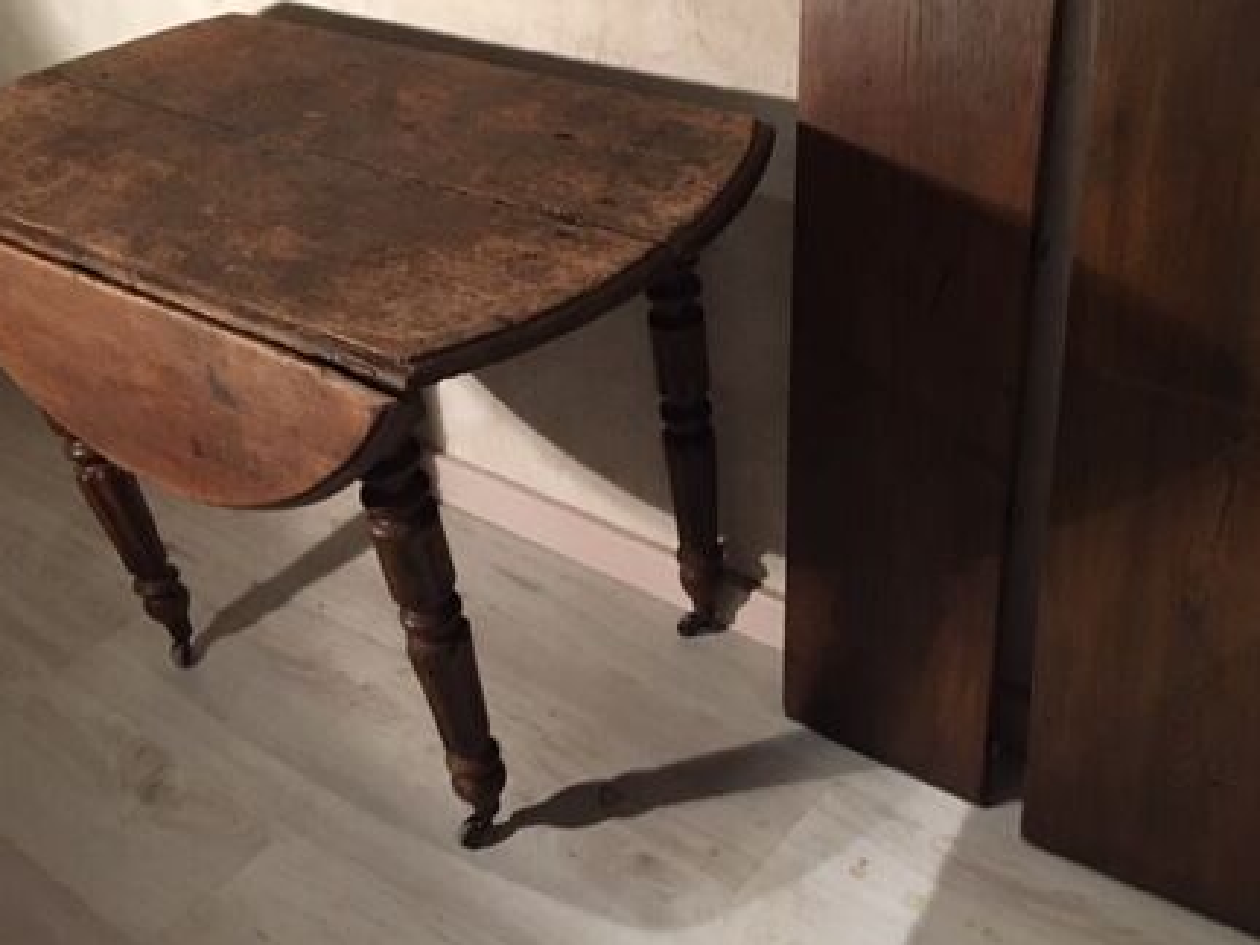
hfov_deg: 43.9
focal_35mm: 43
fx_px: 1565
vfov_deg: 33.5
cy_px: 368
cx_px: 630
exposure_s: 1/17
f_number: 2.2
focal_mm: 4.15
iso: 200
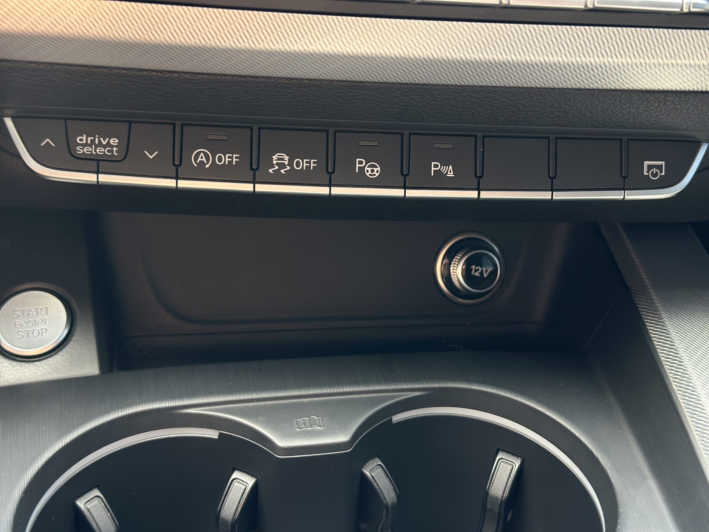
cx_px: 354
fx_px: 983
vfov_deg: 30.3
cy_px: 266
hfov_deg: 39.7
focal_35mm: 48
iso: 200
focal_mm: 6.86
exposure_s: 1/100
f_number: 1.78
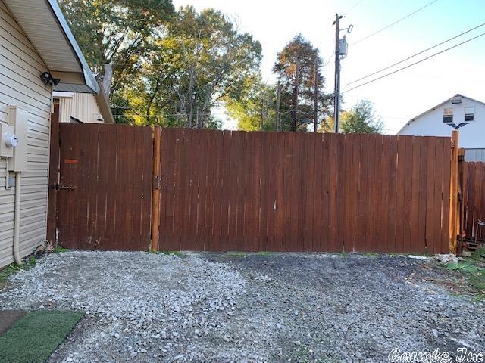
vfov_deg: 53.1
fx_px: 364
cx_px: 242
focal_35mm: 26
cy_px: 182
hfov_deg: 67.3
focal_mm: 4.25
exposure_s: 1/122
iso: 32
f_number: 1.8
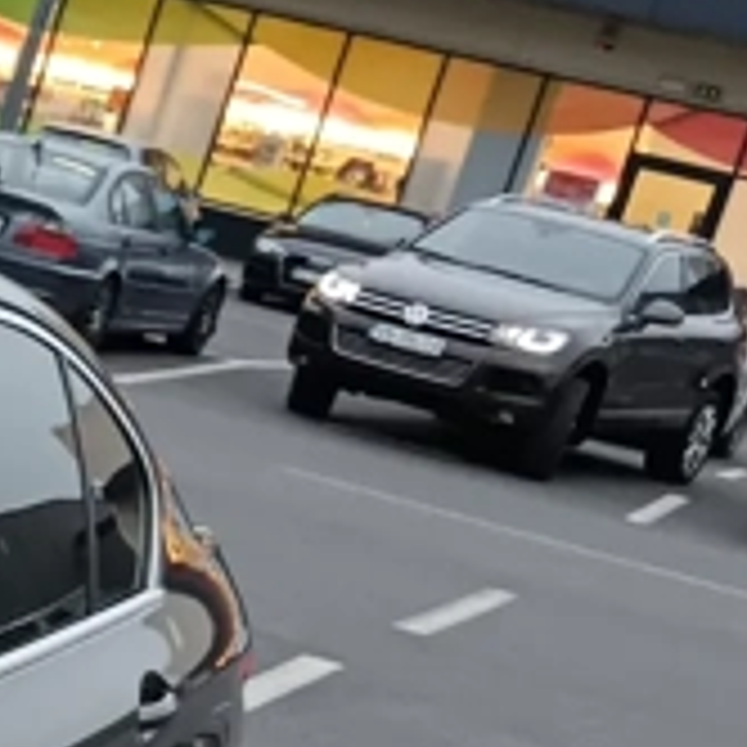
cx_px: -1102
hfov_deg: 10.3
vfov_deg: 11.8
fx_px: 3516
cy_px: 936
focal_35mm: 144
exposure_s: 1/100
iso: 698
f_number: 1.9
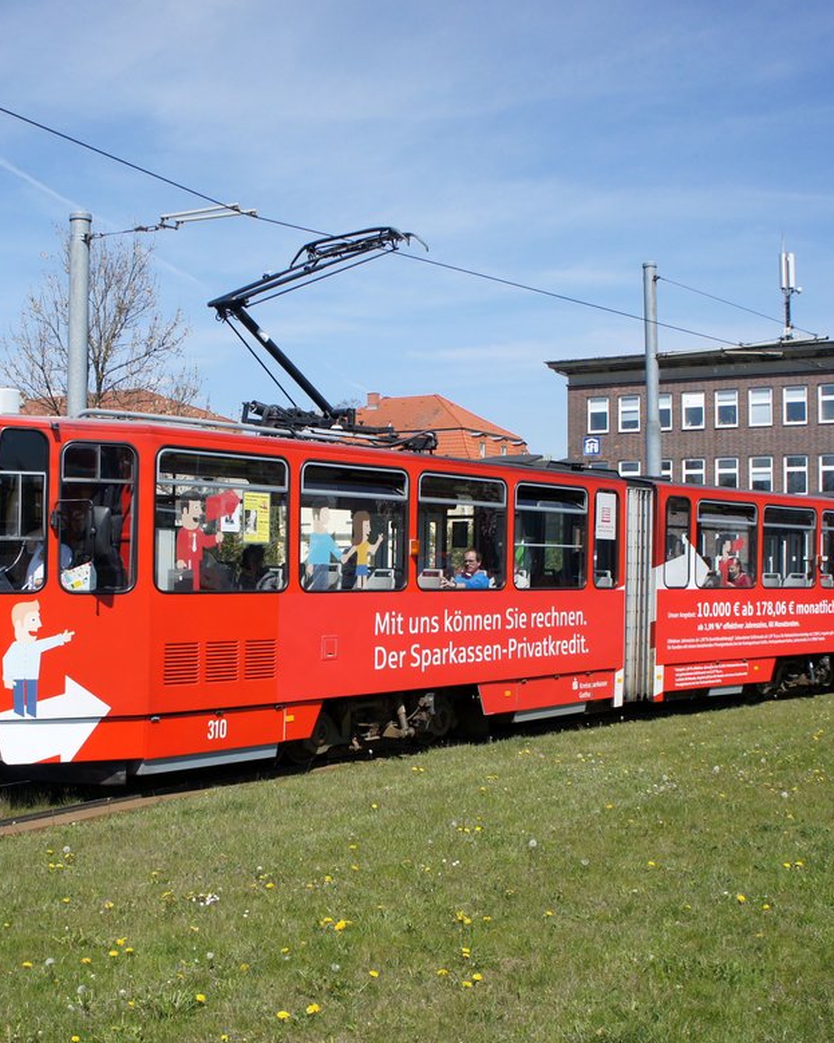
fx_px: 1204
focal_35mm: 39
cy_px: 529
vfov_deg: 46.8
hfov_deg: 38.1
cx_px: 337
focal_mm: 18
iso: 400
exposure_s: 1/2000
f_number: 5
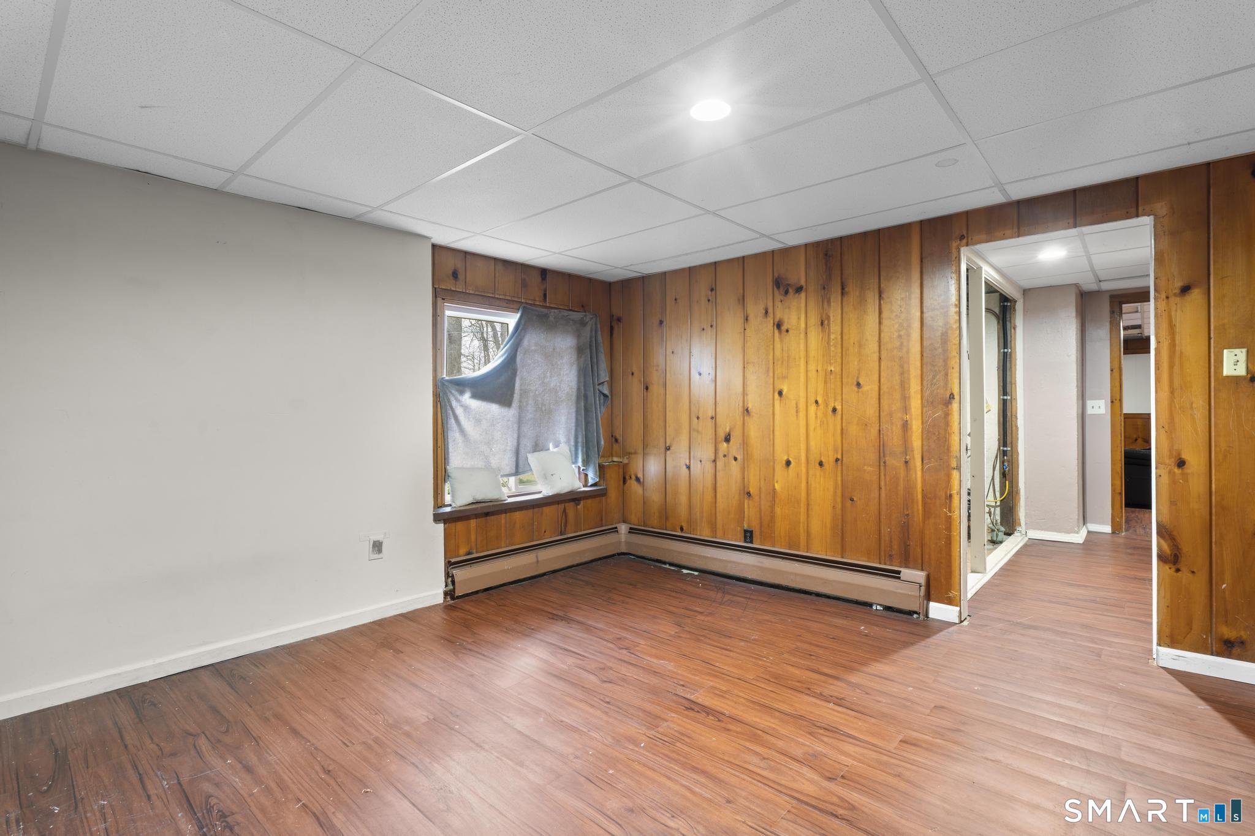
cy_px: 418
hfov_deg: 96.7
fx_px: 558
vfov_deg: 73.7
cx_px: 628
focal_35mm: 16
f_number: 9
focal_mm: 16
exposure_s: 10
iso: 200
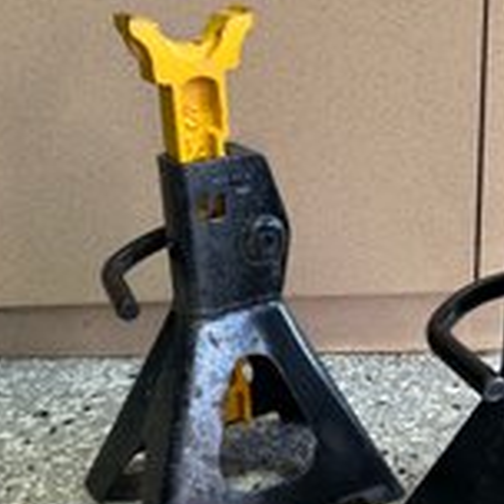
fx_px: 857
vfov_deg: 32.5
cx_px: 386
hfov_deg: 32.1
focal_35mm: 52
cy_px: 343
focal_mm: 5.7
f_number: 1.5
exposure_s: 1/88
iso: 125
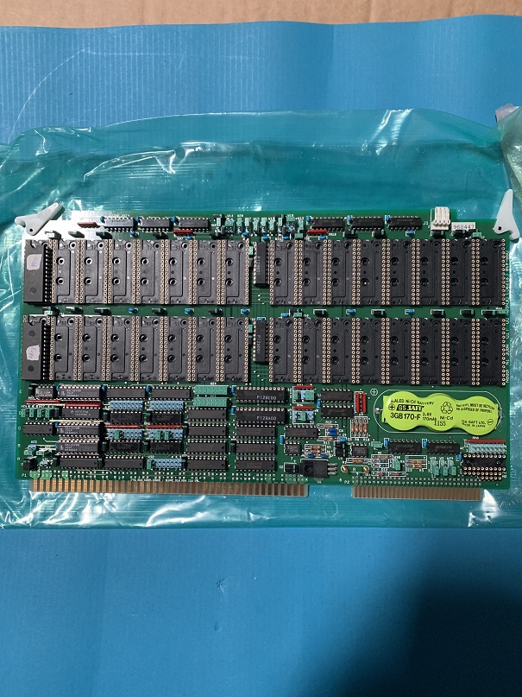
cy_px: 348
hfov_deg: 53.1
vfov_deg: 67.3
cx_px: 261
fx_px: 523
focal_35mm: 26
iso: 400
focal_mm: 4.25
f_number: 1.8
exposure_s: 1/59
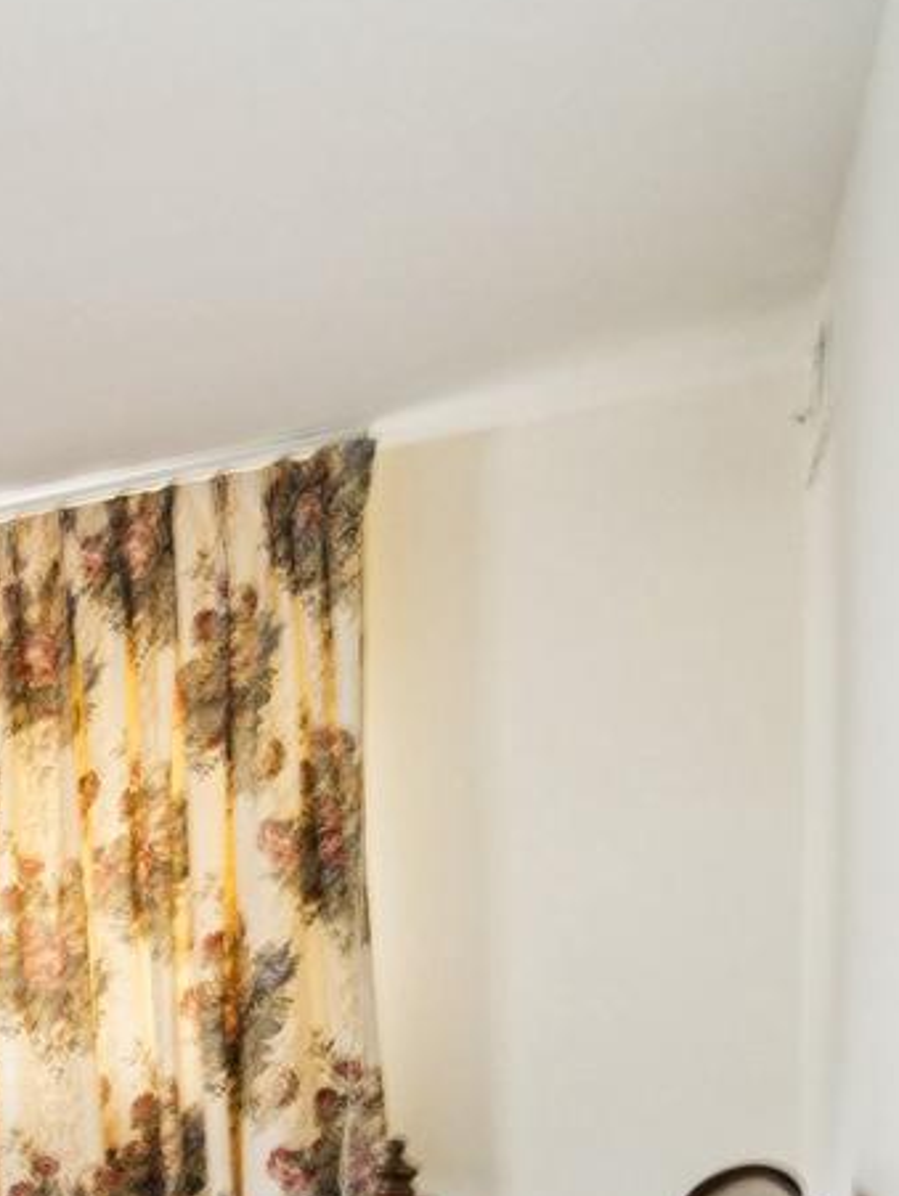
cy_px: 1063
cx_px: -952
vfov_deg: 38.5
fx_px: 1591
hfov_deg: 18.4
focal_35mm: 46
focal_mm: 10
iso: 200
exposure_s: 1/1.67
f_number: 7.1
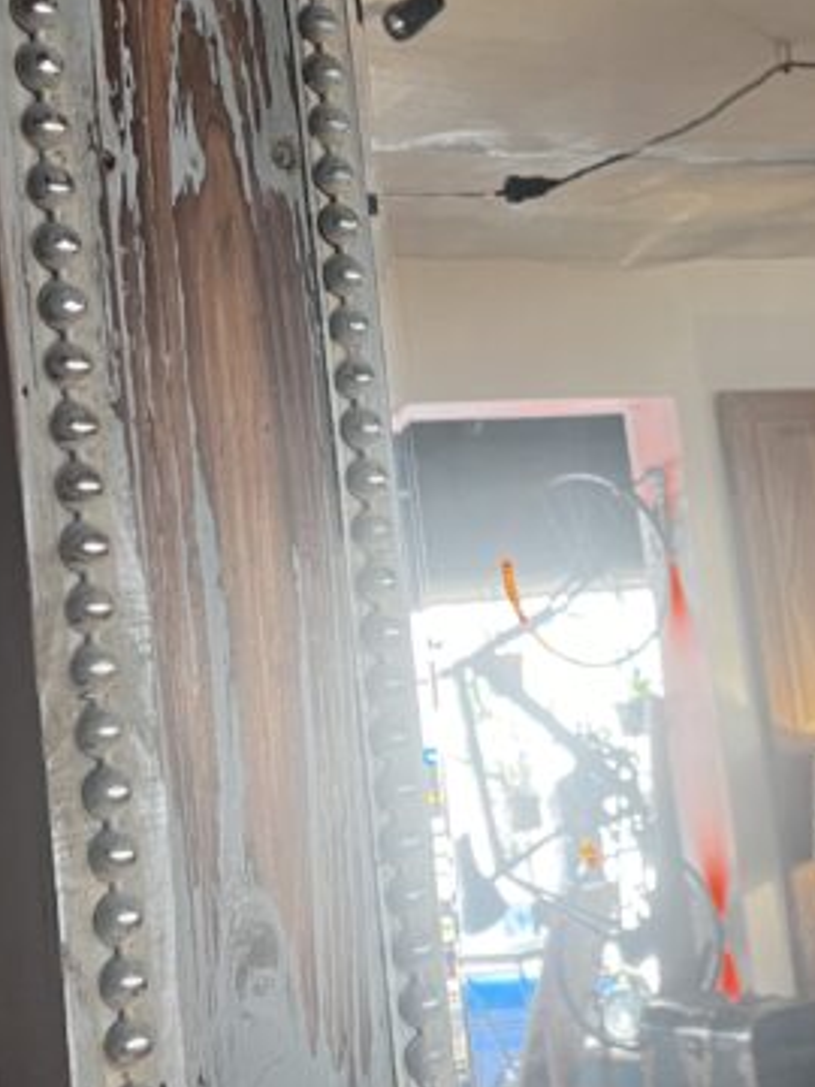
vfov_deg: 26.3
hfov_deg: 19.7
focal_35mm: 74
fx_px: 2323
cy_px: 519
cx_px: 616
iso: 100
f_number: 1.5
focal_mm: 5.7
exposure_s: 1/50
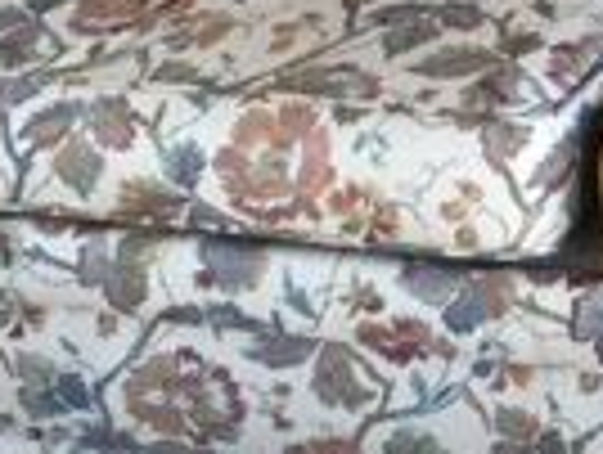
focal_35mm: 138
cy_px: -162
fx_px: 2408
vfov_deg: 10.5
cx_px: 846
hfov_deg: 13.6
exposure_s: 1/33
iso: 50
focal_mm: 4.15
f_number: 2.2
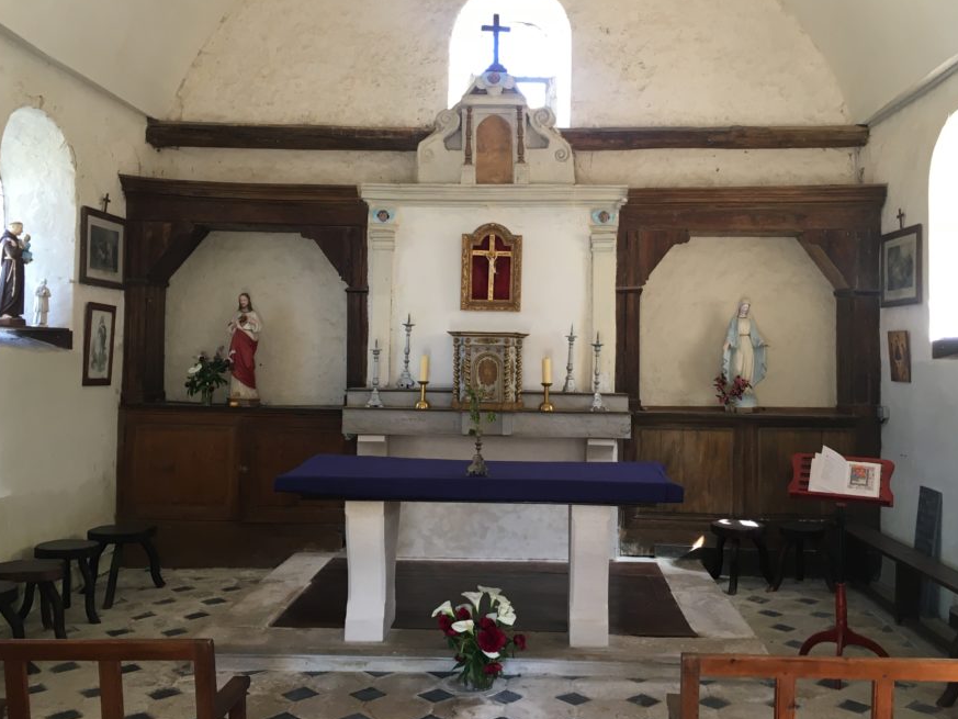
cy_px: 302
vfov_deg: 41.7
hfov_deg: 53.9
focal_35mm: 34
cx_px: 514
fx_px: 941
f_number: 2.2
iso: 80
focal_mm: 4.15
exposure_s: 1/33
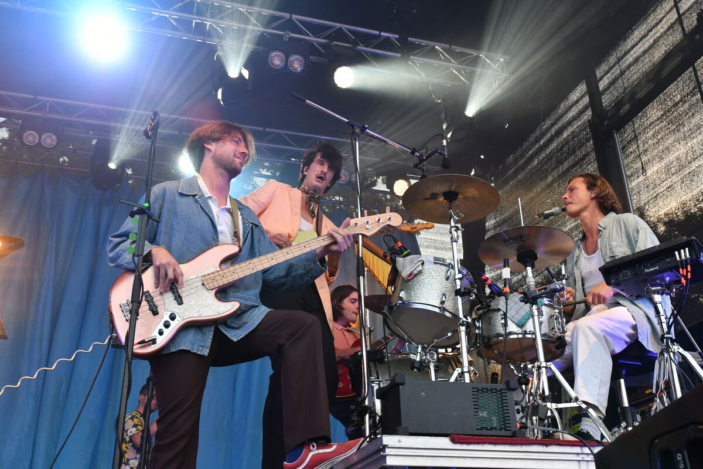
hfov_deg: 53.1
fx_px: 703
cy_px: 234
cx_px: 352
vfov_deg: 36.9
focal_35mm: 36
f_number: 5
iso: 800
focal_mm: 24
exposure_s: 1/100
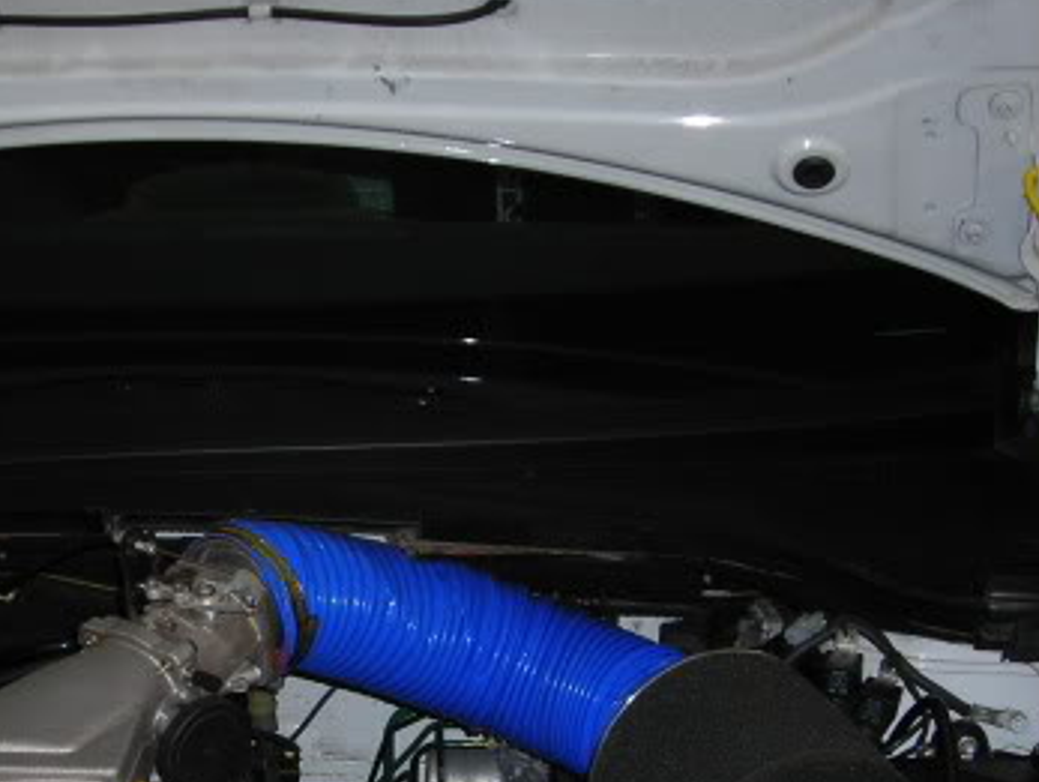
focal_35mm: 70
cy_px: 581
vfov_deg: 20.9
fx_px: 2103
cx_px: 299
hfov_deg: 27.5
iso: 50
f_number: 3.2
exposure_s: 1/60.1
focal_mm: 6.3
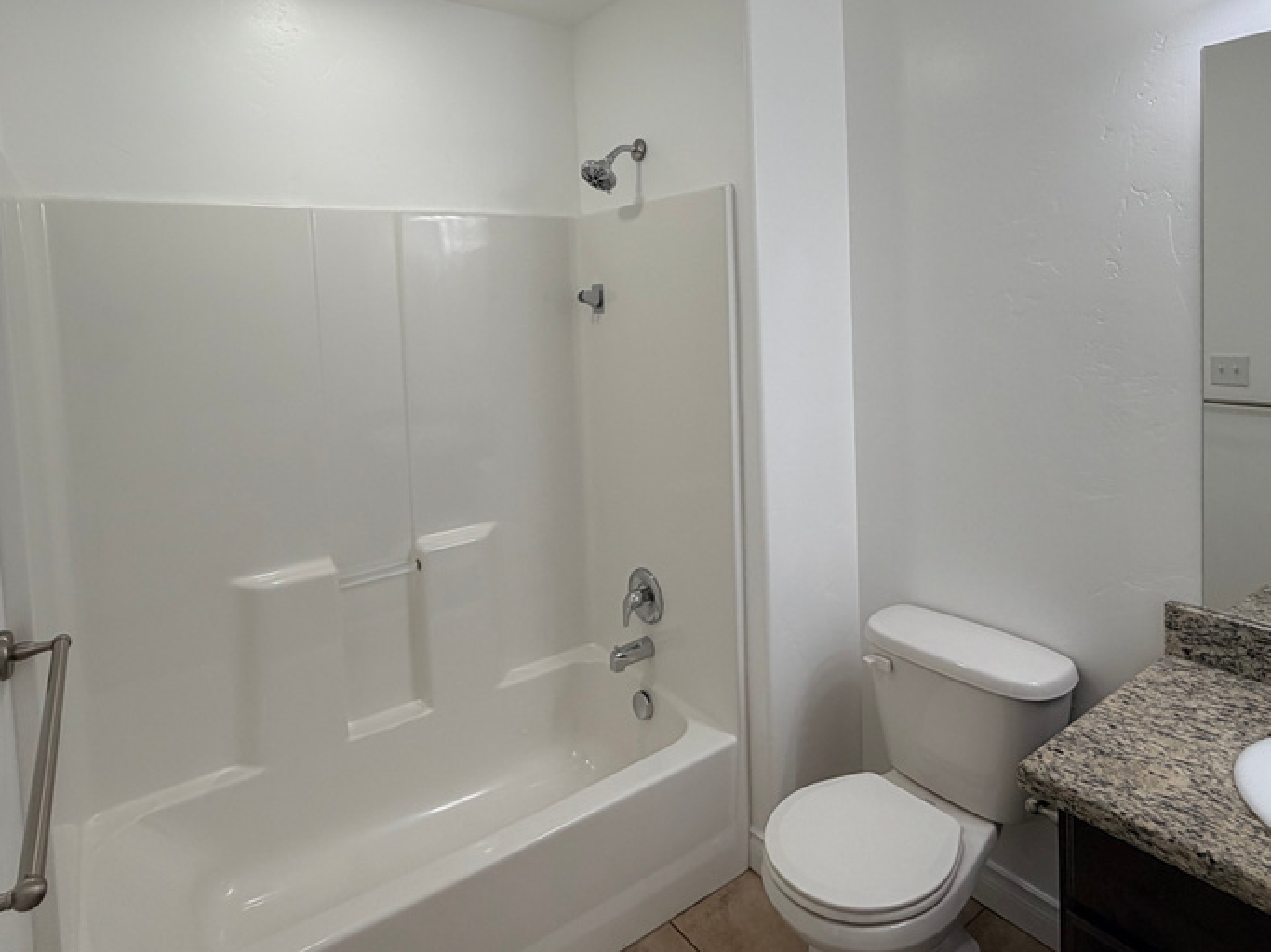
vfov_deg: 62.3
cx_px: 638
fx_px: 771
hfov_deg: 79.0
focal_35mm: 21
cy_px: 340
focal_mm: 2.22
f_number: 2.2
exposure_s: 1/120
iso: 64
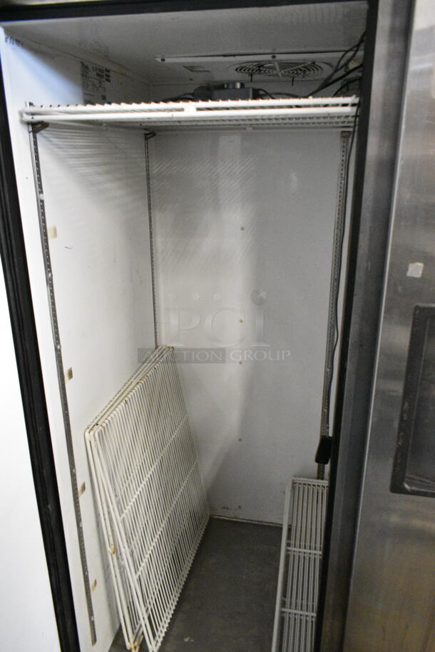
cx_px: 218
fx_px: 489
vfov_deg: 67.3
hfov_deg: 48.0
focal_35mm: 27
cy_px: 326
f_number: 4.5
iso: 6400
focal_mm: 18
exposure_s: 1/80
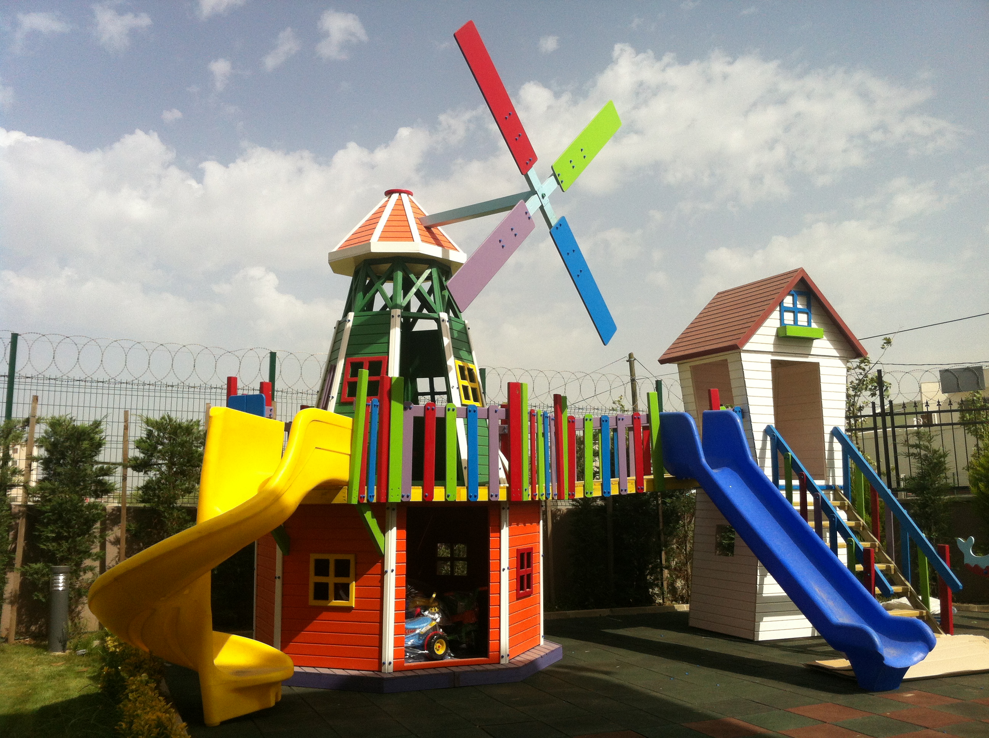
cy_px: 369
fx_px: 998
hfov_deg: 52.7
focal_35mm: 35
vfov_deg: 40.6
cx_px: 494
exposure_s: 1/2011
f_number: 2.8
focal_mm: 3.85
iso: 80
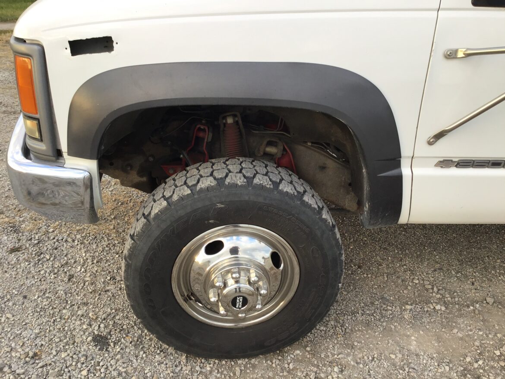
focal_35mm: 31
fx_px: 452
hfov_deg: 58.3
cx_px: 252
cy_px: 190
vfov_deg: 45.5
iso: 32
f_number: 2.4
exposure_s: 1/60
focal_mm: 3.3
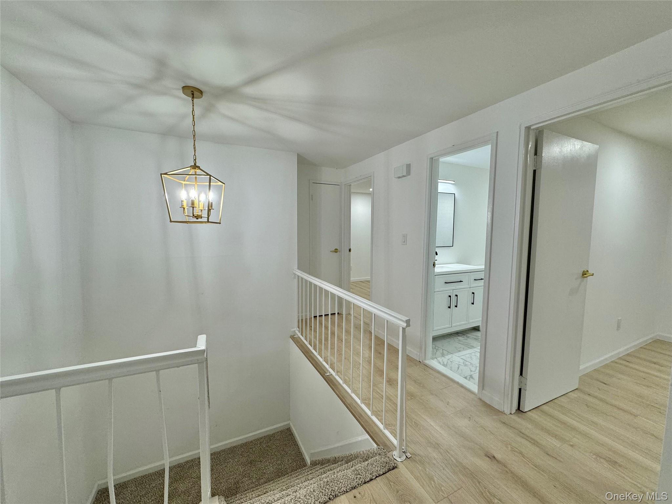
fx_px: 272
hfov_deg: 102.1
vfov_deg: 85.7
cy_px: 252
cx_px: 336
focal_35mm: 14
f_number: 2.2
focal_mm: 2.22
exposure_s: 1/120
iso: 125
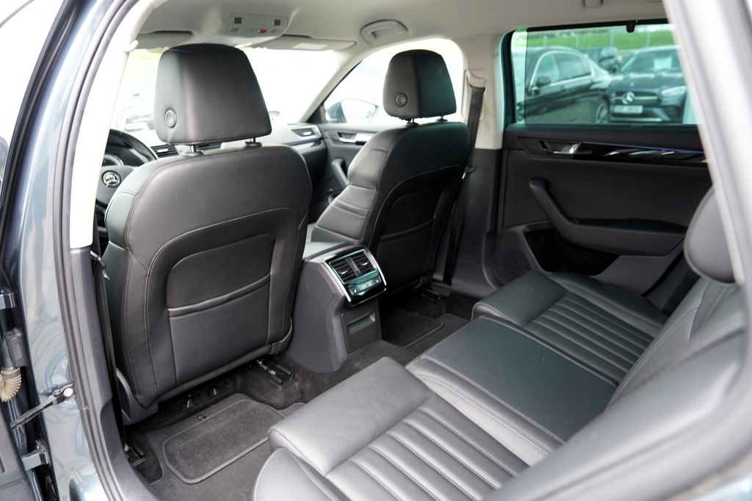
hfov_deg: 73.7
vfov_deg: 53.1
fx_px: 501
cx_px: 376
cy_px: 250
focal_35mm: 24
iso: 320
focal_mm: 24
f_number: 4
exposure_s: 1/60
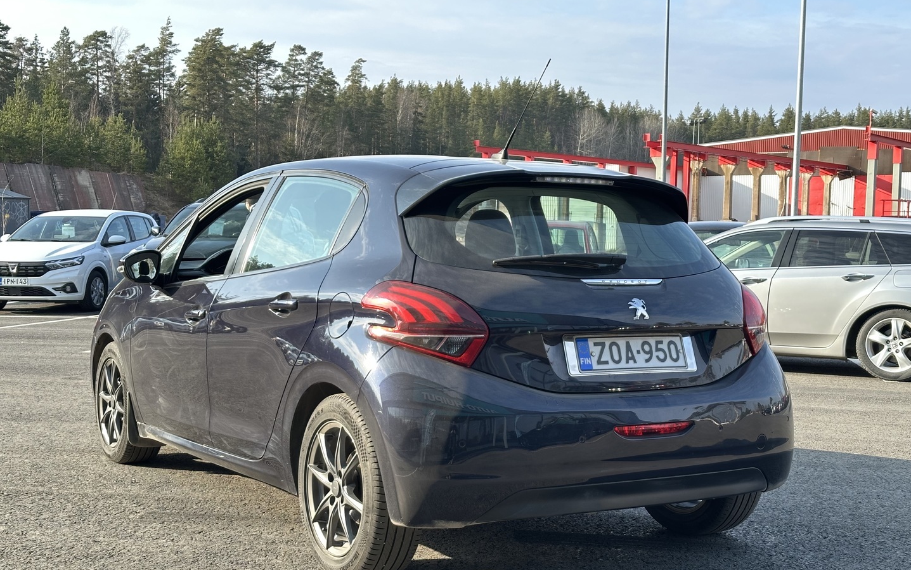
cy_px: 325
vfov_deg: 25.3
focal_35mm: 51
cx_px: 456
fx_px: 1266
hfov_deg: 39.6
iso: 64
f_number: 1.78
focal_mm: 6.86
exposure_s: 1/382
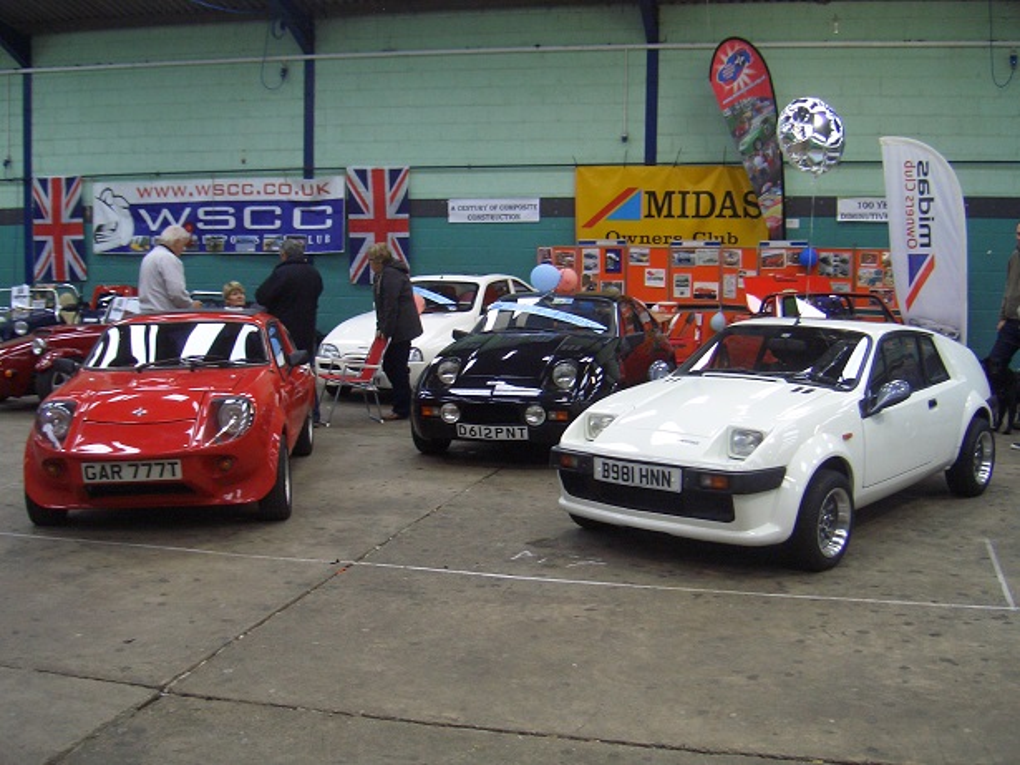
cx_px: 510
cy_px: 382
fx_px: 1149
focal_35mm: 39
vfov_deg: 36.8
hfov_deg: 47.9
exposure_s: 1/80
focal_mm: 8
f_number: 2.8
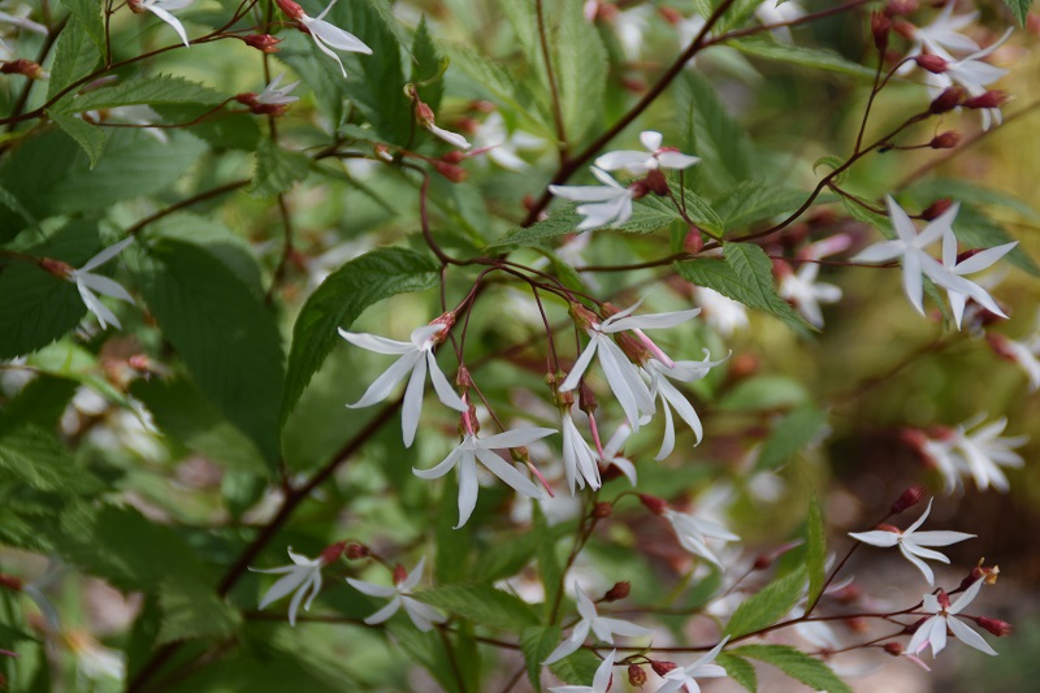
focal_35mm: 129
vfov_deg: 10.6
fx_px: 3726
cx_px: 520
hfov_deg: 15.9
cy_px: 346
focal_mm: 86
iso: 200
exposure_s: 1/500
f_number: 5.6
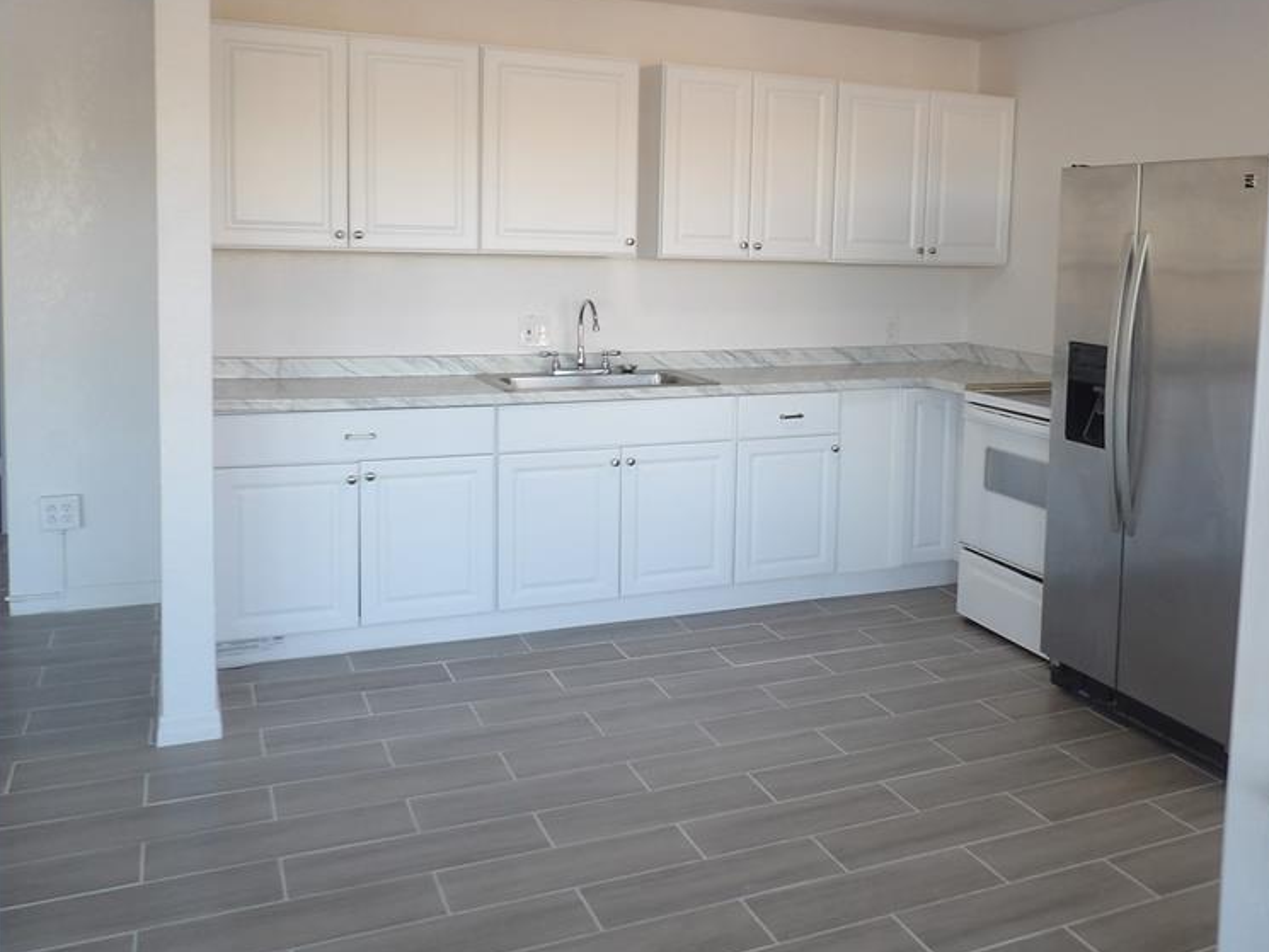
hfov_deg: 54.4
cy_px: 358
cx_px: 831
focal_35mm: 33
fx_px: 1210
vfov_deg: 42.6
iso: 105
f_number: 3.2
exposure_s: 1/33
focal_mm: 4.3
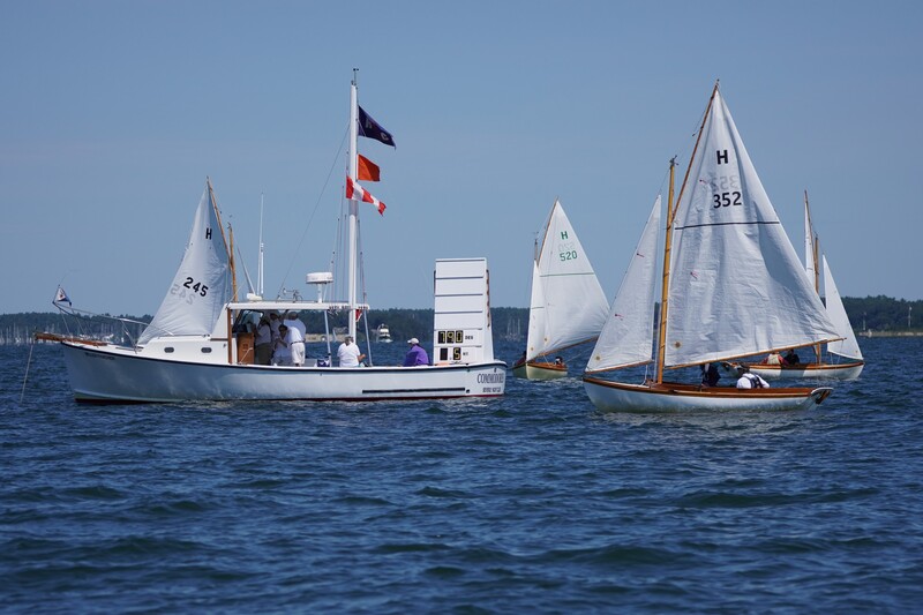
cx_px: 462
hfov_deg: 9.2
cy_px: 308
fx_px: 5767
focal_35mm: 225
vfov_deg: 6.1
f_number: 5
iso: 125
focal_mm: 150
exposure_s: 1/2000
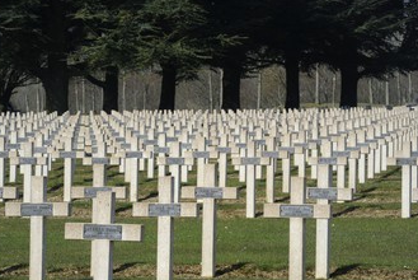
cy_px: 145
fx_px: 2963
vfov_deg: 5.4
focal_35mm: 255
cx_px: 227
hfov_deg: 8.1
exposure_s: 1/200
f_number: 16
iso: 200
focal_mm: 200
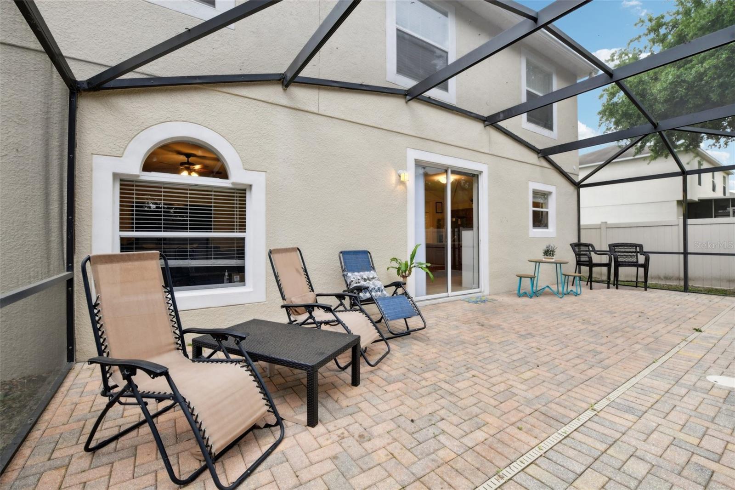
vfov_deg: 73.7
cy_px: 245
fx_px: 327
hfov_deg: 96.7
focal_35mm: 16
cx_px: 368
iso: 400
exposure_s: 1/40
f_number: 8
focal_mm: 16
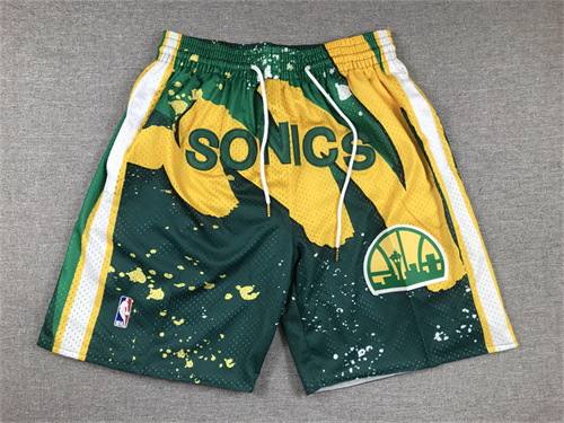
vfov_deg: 49.7
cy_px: 212
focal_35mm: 28
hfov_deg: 63.4
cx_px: 282
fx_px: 456
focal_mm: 3.99
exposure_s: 1/100
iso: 32
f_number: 1.8
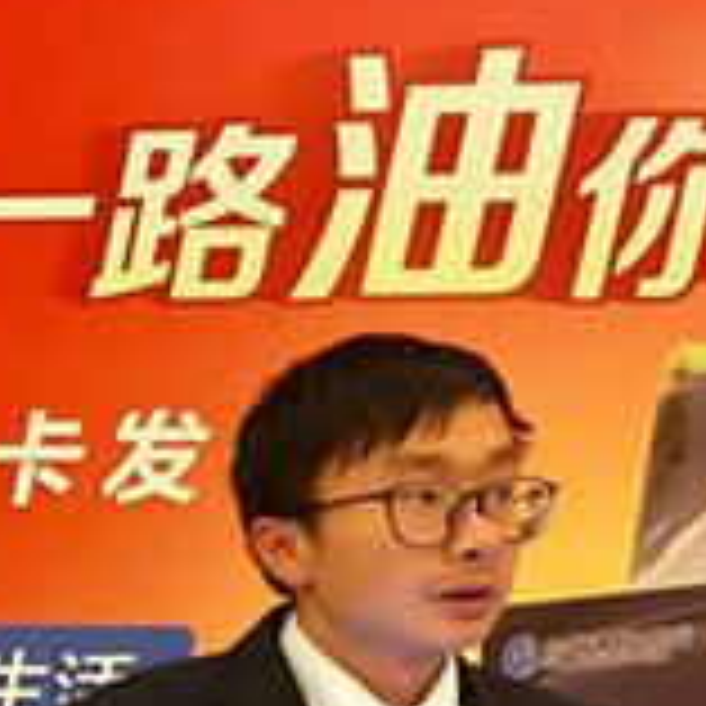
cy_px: 899
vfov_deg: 18.1
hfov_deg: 17.4
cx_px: -337
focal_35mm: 90
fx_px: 2077
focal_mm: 4.15
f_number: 2.2
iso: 125
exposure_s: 1/8
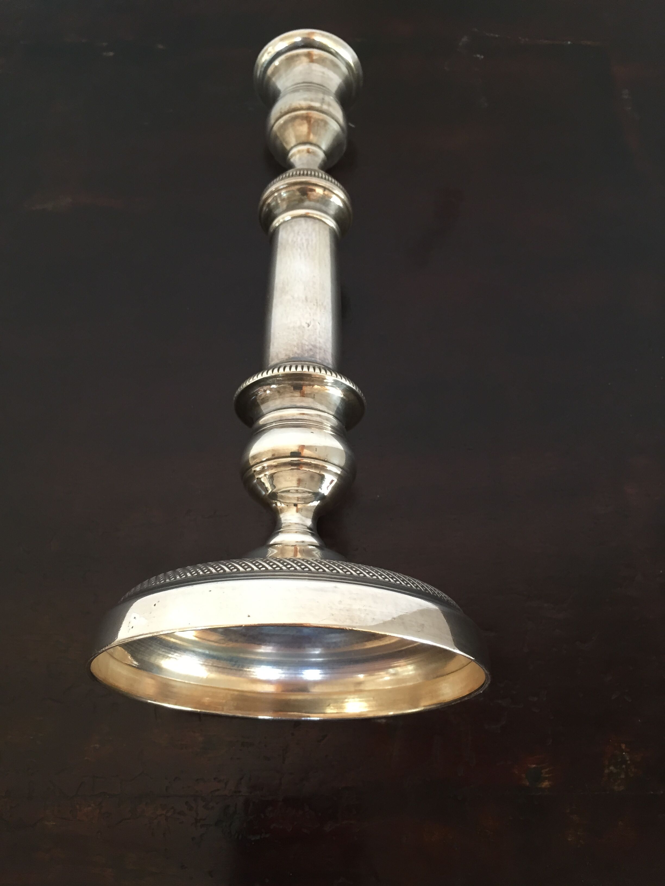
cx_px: 332
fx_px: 743
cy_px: 443
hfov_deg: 48.2
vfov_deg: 61.7
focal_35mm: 29
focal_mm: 4.15
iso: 125
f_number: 2.2
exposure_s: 1/33
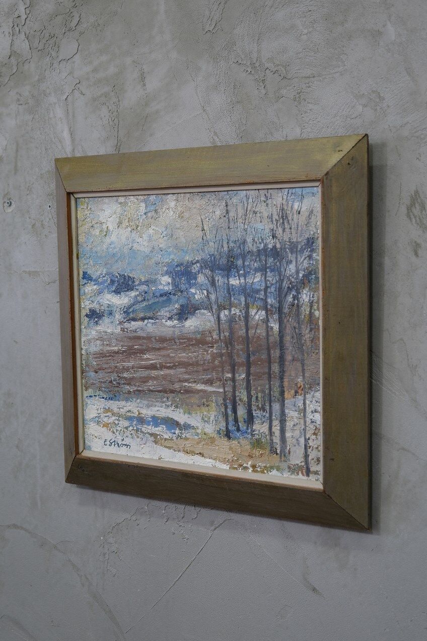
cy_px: 320
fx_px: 1139
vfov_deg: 31.4
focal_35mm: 64
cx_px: 214
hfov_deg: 21.2
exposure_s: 1/60
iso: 640
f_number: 4
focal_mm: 42.9
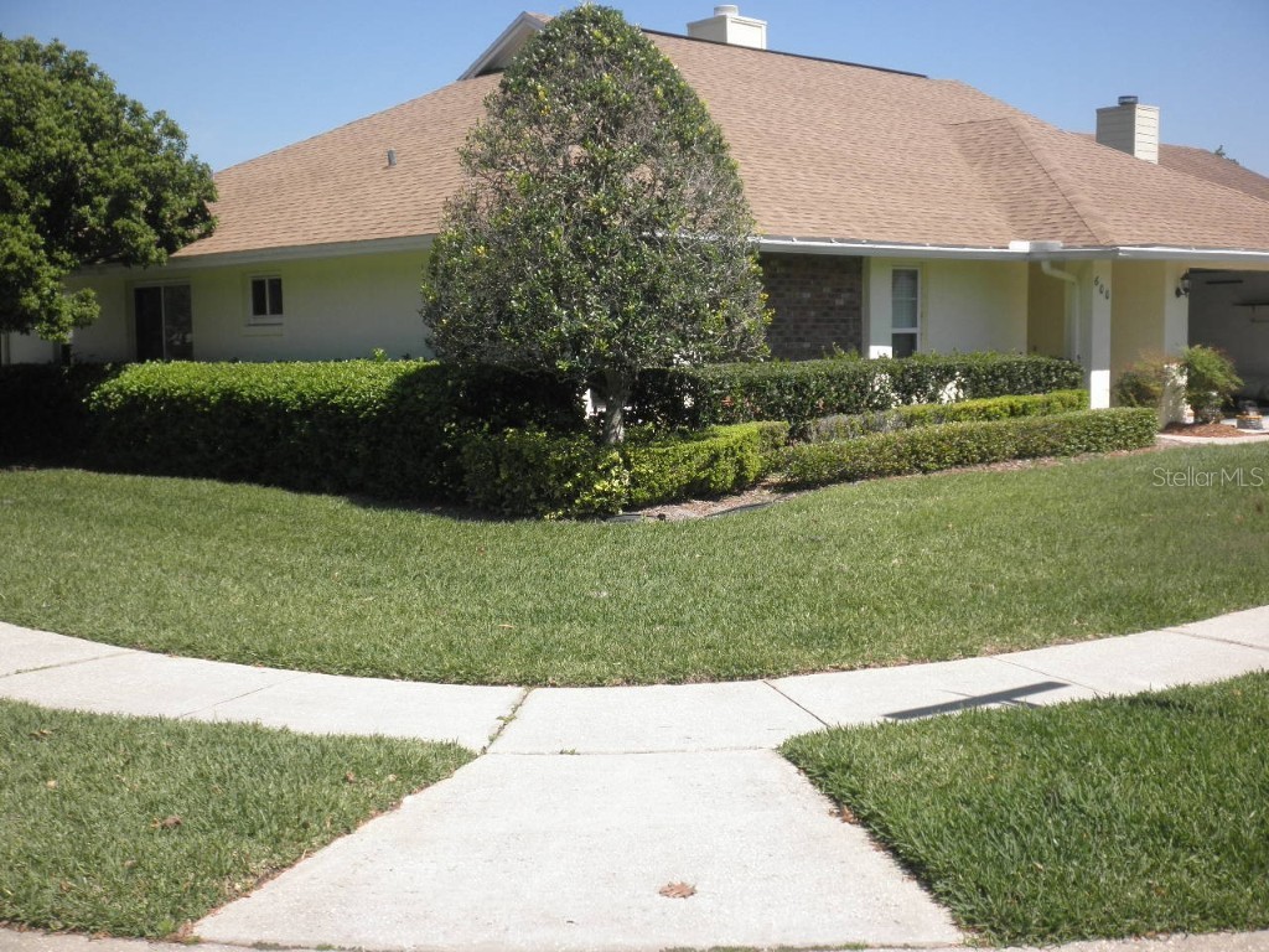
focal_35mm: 44
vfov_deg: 32.9
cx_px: 634
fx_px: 1613
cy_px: 476
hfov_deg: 42.9
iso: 64
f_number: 9.6
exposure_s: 1/80
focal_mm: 7.9
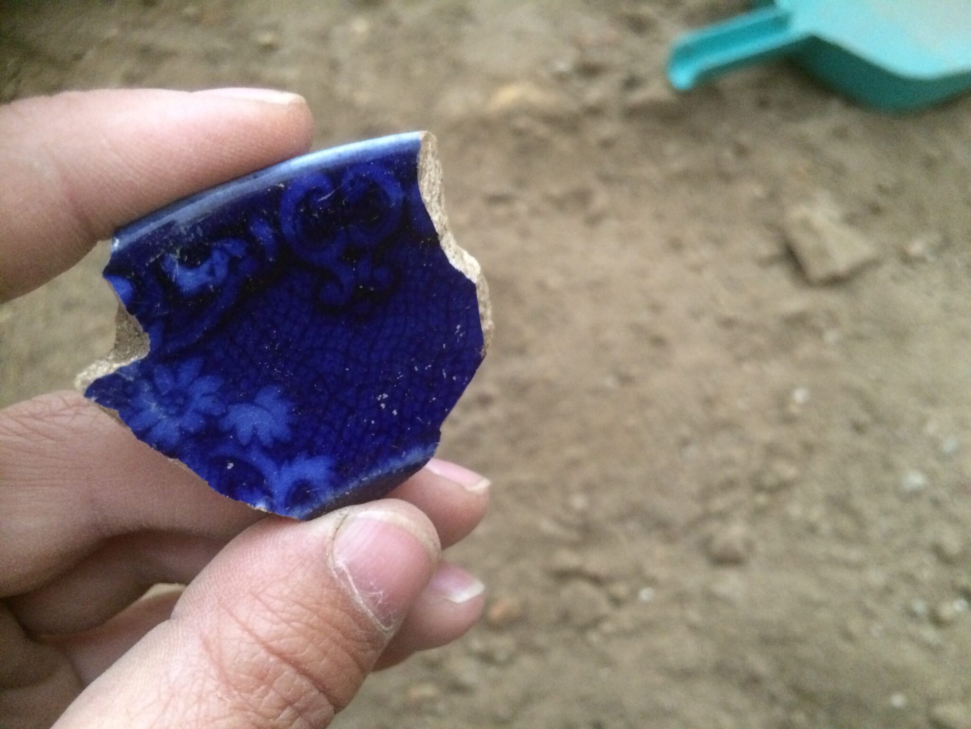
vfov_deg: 48.2
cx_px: 486
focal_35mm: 29
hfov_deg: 61.7
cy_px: 364
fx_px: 813
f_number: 2.2
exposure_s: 1/15
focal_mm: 4.15
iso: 500
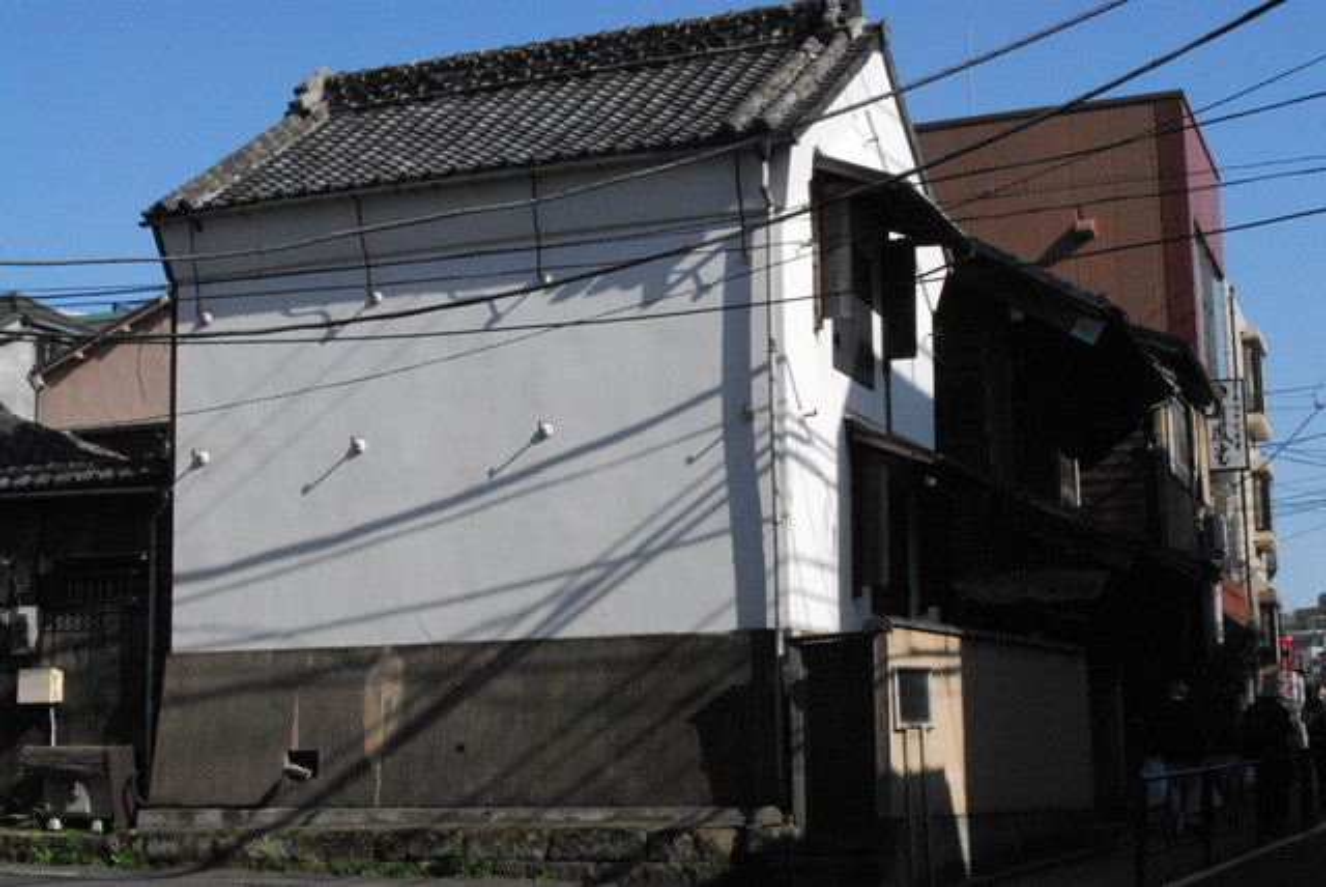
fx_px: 2101
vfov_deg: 23.8
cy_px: 444
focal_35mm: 57
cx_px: 663
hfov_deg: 35.0
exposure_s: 1/320
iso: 1600
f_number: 22
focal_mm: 38
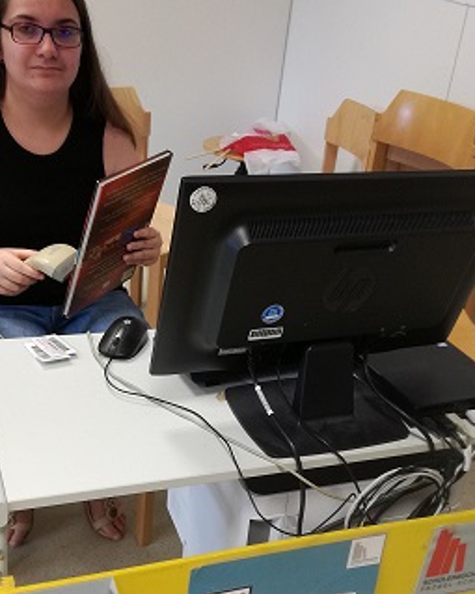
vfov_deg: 42.4
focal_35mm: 43
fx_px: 756
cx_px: 220
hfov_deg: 34.9
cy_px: 395
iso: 160
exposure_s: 1/33.3
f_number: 2
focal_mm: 3.79
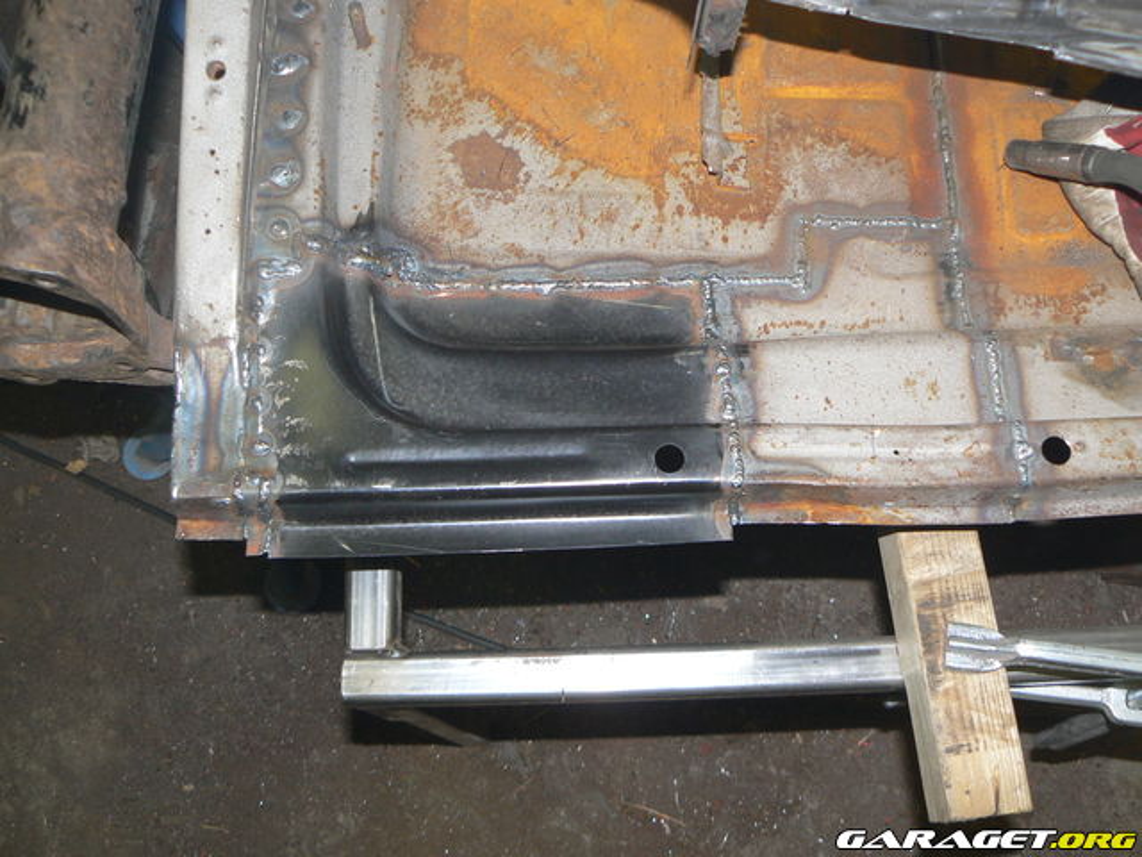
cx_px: 571
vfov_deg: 39.7
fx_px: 1188
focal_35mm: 36
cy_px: 428
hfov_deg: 51.4
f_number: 2.8
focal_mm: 6
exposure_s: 1/30
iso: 100
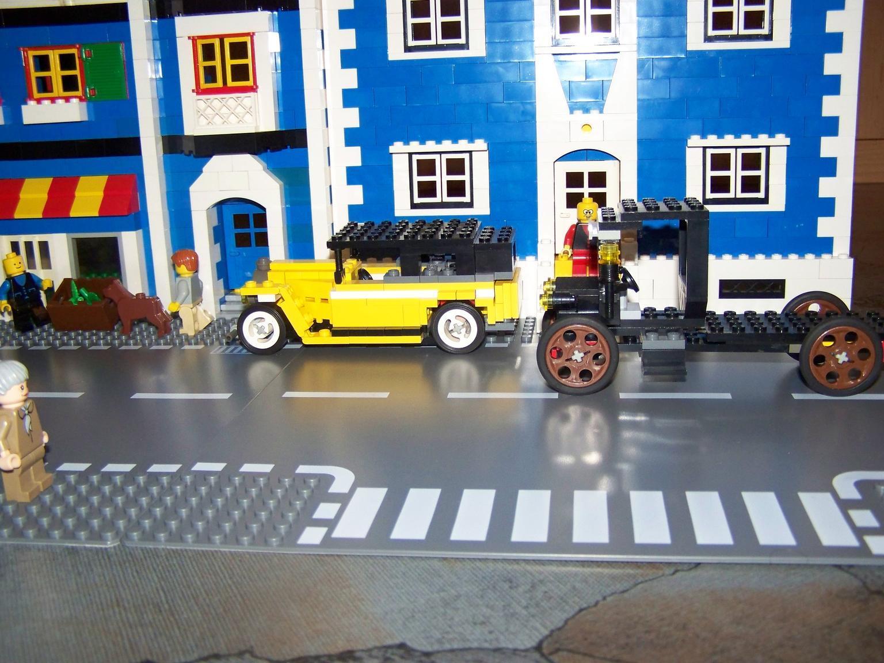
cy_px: 332
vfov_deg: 37.7
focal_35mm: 38
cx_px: 442
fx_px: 970
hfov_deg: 49.0
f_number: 2.8
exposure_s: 1/30
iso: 200
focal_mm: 6.3
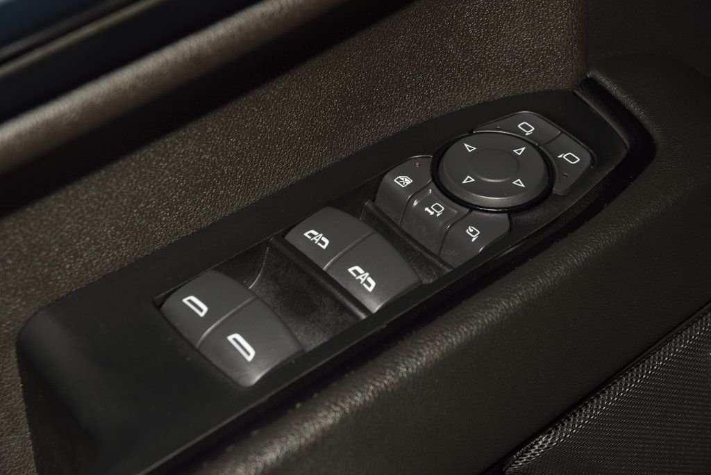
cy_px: 238
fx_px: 2074
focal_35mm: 105
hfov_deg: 19.5
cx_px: 356
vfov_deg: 13.0
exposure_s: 1/125
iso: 100
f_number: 8
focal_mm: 70
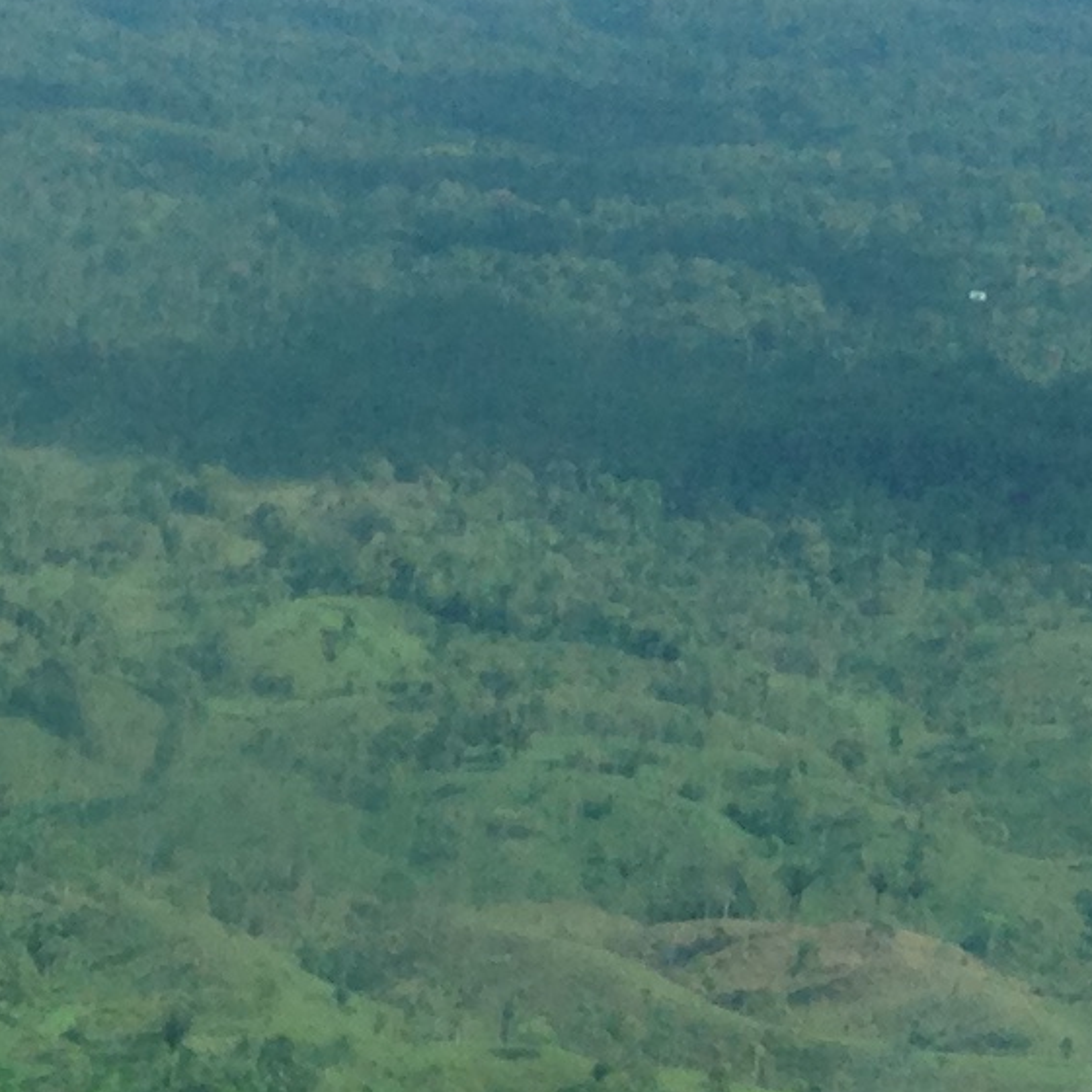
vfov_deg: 10.2
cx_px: -844
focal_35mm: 170
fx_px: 6067
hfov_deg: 9.8
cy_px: 969
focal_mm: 4.12
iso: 50
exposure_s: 1/1004
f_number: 2.4
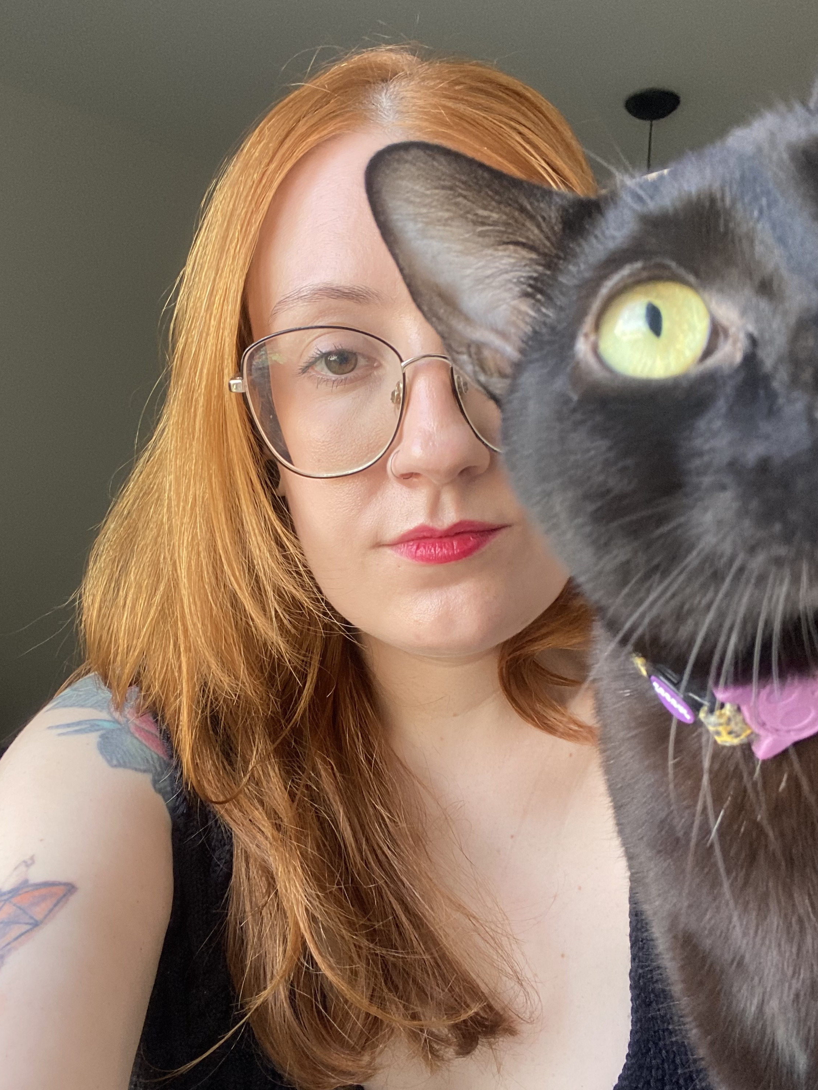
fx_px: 977
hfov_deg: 45.4
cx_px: 403
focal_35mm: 31
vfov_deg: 58.3
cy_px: 563
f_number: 2.2
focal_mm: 2.71
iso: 100
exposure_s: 1/88
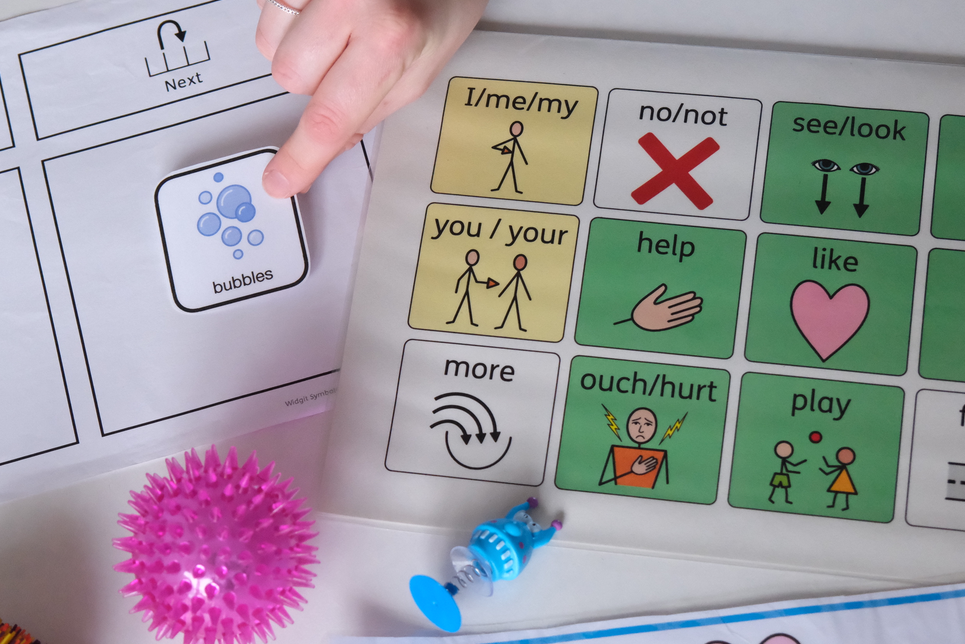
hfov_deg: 22.4
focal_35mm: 91
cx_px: 417
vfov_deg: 15.0
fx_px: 2439
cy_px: 396
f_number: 4
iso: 5000
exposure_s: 1/250
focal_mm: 39.3
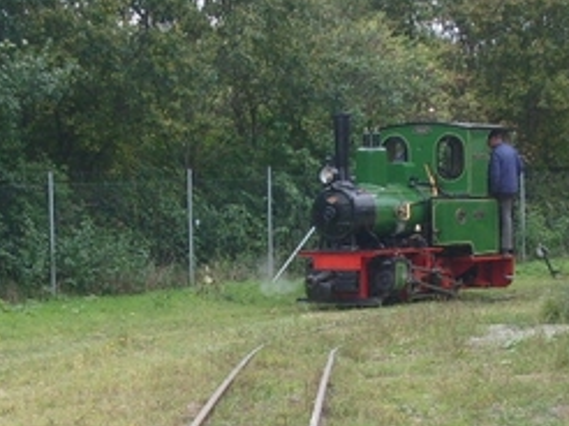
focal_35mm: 149
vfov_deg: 9.9
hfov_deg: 13.3
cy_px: 343
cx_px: 229
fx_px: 2447
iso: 80
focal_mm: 10.3
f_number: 3.6
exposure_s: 1/350
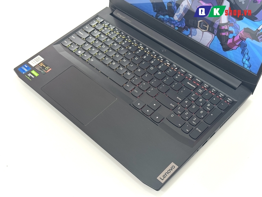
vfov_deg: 30.3
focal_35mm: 48
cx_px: 131
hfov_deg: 39.7
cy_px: 98
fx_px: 363
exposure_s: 1/121
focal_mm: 6.76
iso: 80
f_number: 1.78
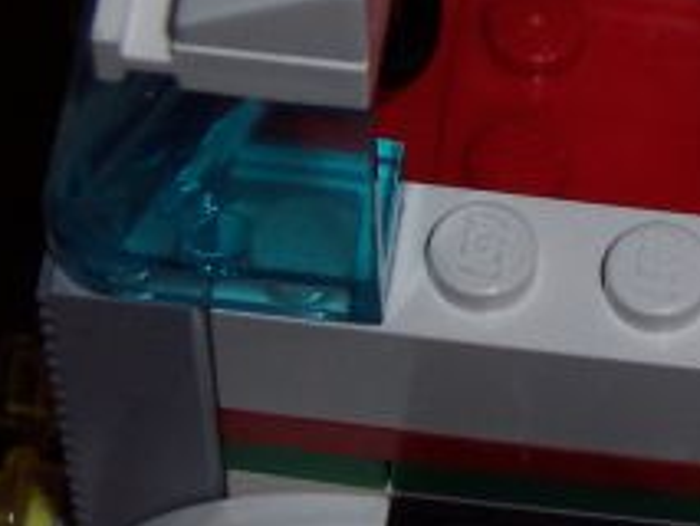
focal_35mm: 294
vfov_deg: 5.0
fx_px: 5949
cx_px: 828
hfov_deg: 6.7
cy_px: -118
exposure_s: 1/90
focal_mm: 15.2
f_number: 4
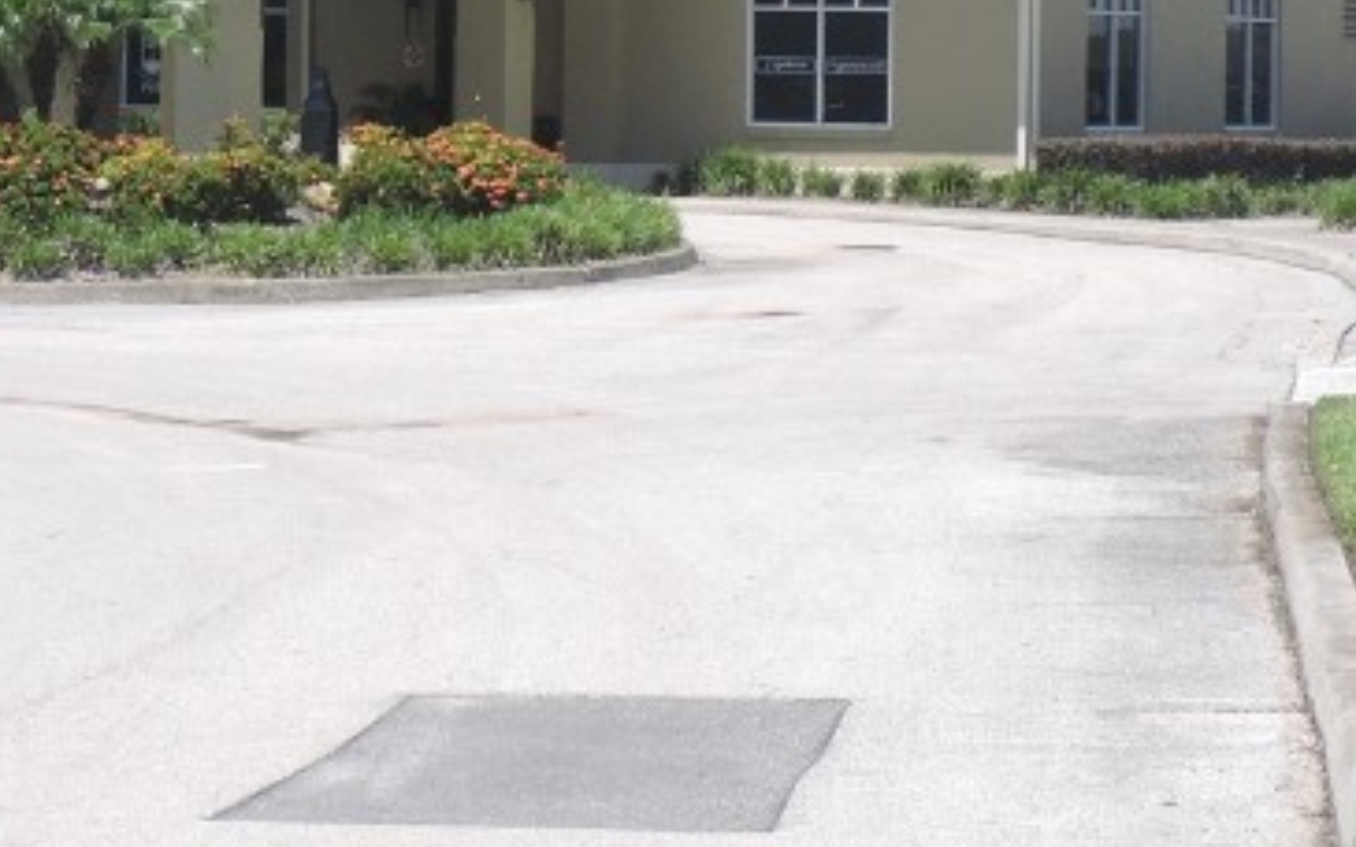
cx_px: 427
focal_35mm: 128
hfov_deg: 16.3
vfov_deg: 10.1
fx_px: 4730
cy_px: -82
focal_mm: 7.7
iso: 100
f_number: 3.4
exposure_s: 1/800
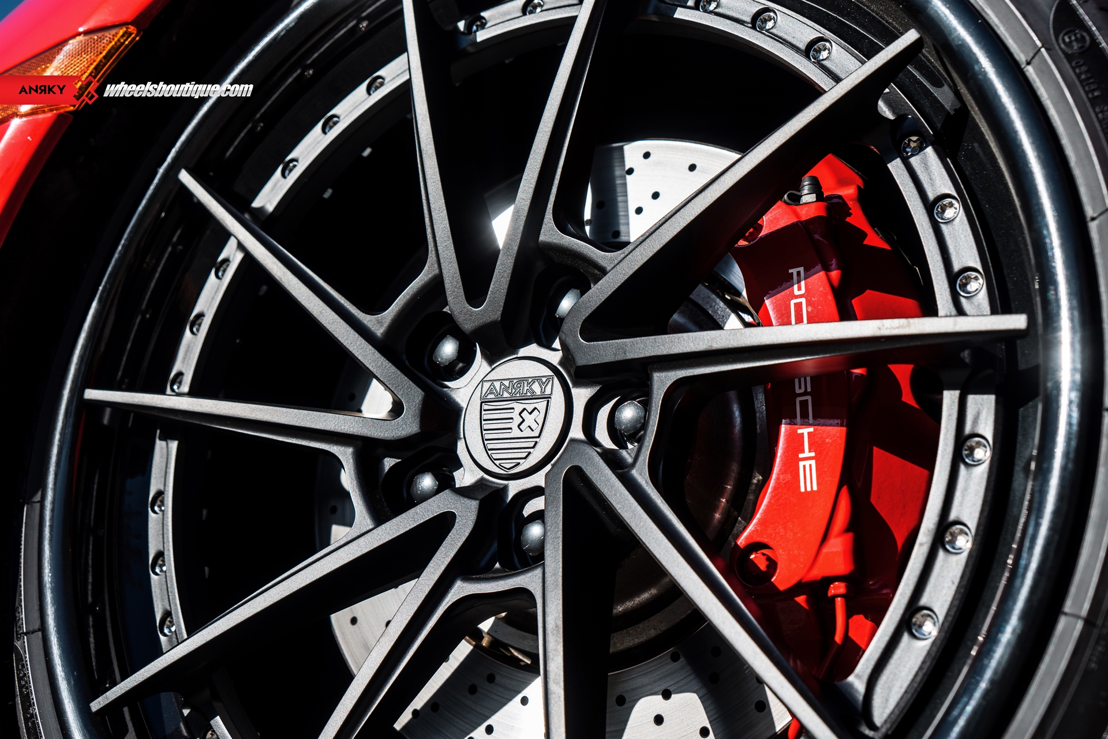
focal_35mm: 41
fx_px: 1262
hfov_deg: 47.4
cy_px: 370
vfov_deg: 32.6
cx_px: 554
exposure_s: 1/200
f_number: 6.3
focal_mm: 41
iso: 125
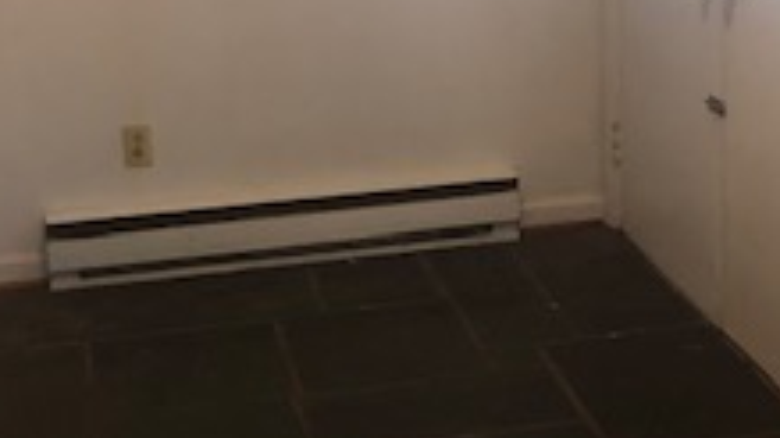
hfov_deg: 23.5
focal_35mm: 89
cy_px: 93
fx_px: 1840
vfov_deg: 13.5
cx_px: 645
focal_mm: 4
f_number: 1.8
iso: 100
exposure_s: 1/11
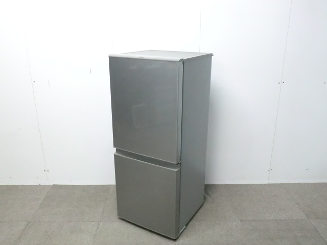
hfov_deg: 56.8
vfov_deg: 44.2
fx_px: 302
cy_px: 122
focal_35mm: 32
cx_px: 164
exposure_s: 1/40
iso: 800
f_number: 3.5
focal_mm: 5.8
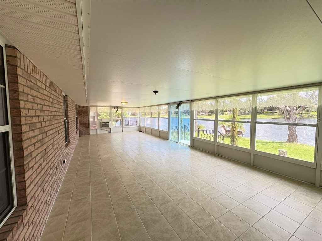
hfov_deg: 102.1
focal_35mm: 14
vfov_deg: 85.7
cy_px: 120
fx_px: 130
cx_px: 161
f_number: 2.2
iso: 100
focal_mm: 2.22
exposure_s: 1/99
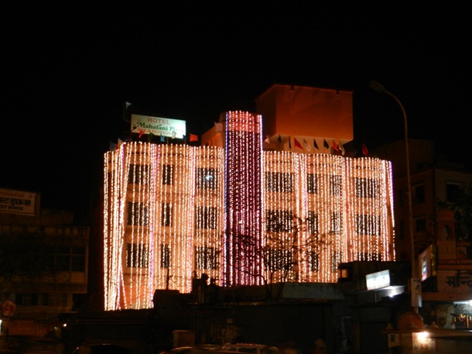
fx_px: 859
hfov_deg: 30.7
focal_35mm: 63
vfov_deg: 23.3
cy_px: 184
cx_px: 230
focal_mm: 10.9
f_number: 4.5
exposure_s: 1/6
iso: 400
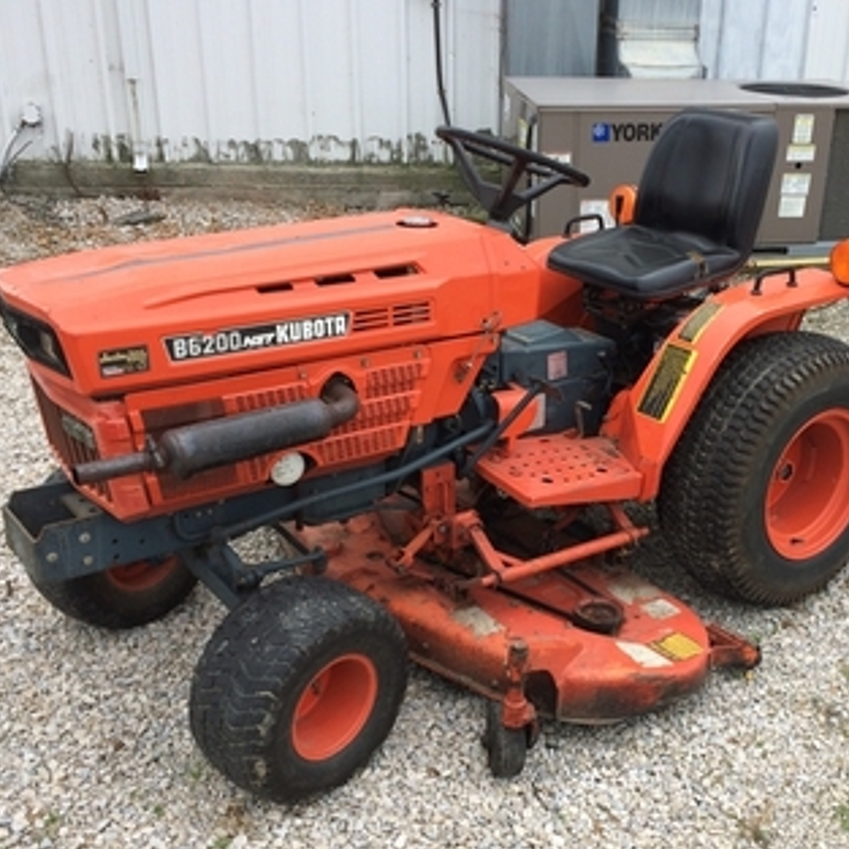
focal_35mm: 41
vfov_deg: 40.9
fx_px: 1138
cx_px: 551
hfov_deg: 40.5
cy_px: 454
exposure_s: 1/789
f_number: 2.2
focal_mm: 4.15
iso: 32
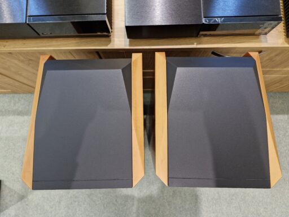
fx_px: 192
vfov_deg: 58.9
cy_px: 108
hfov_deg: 73.9
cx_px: 144
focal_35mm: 23
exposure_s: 1/100
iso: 500
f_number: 1.8
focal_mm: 5.54
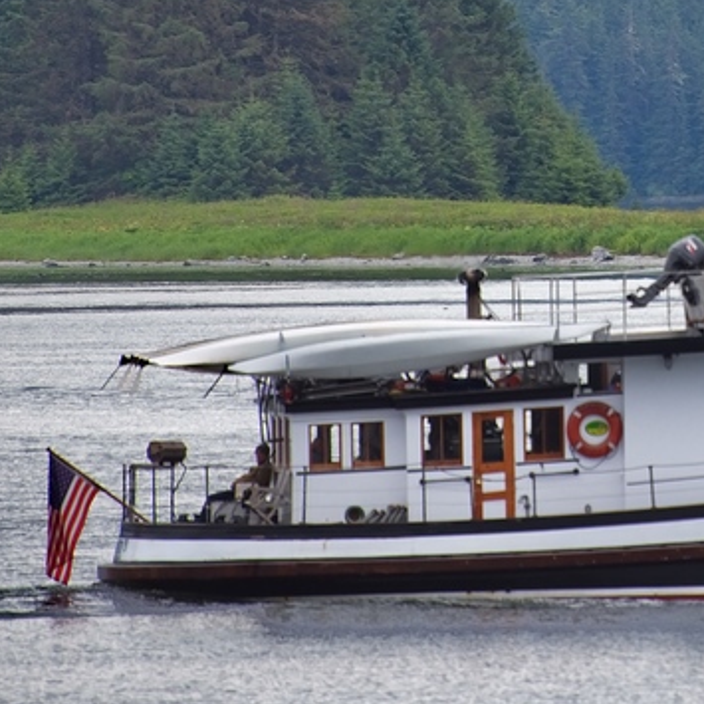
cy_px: 127
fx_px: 21145
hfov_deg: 1.9
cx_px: 738
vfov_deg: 1.9
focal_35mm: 919
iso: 320
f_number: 5.6
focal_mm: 300
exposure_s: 1/640
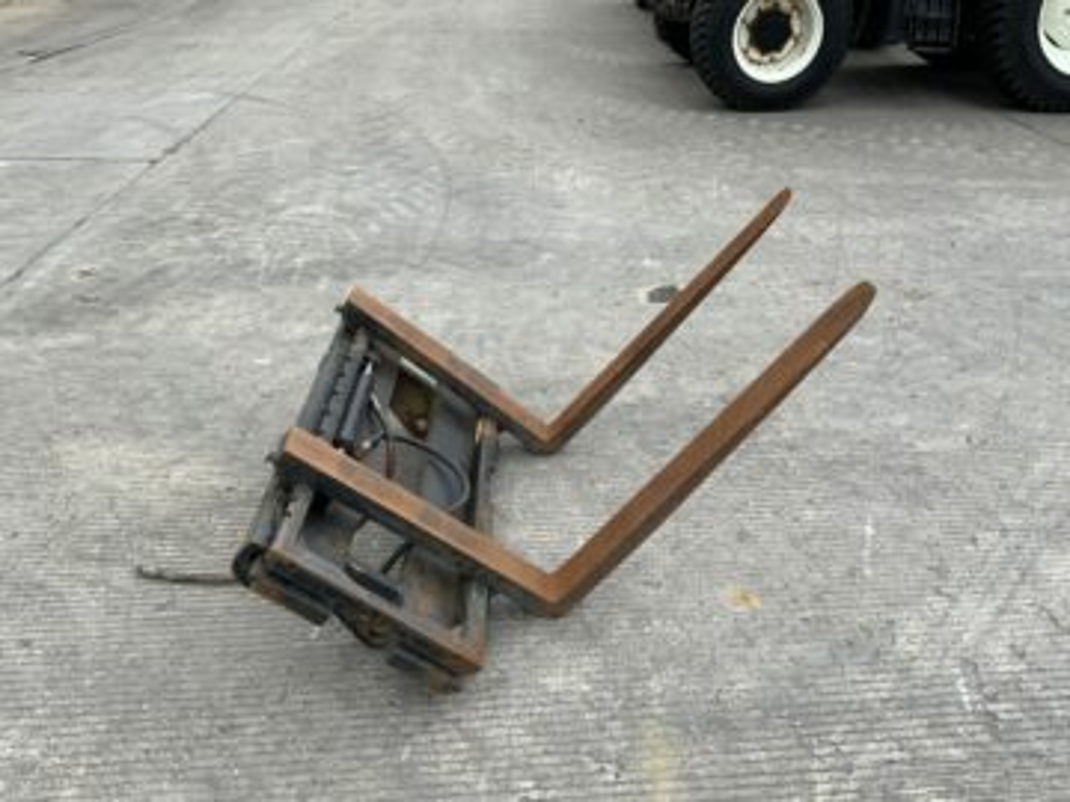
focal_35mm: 29
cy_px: 401
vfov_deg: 48.2
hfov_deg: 61.7
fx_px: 896
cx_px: 535
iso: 16
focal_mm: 3
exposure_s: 1/962
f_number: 1.8
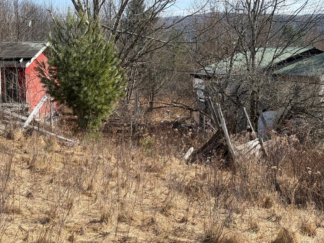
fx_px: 543
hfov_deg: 33.2
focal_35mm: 58
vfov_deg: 25.2
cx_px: 162
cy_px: 114
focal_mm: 6.76
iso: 64
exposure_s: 1/2976
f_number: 1.78
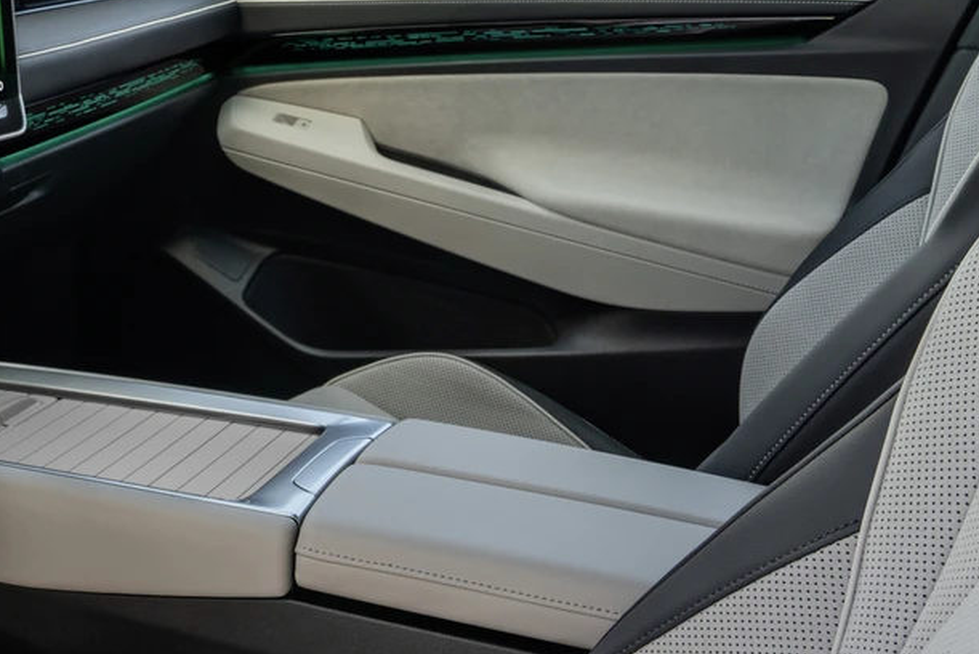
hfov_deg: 33.5
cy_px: 200
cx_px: 26
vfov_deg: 24.5
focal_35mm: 55
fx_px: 1496
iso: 50
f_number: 14
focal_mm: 24
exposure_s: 1/13
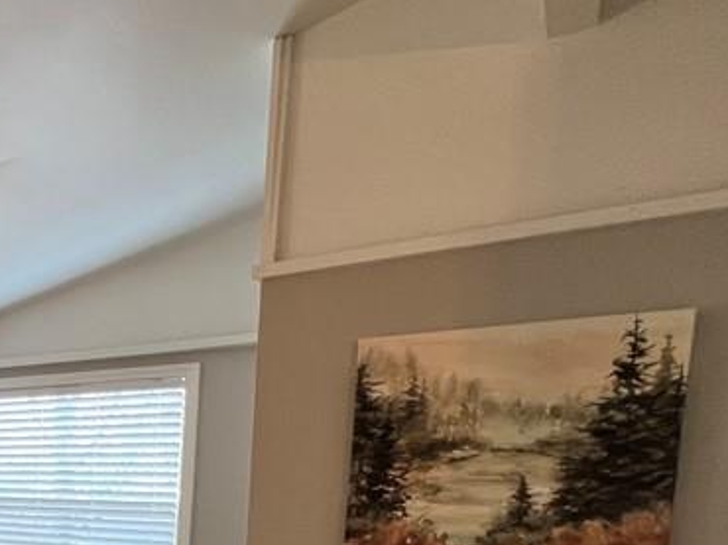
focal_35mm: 36
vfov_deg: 35.2
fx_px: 757
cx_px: -177
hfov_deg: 36.9
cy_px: 567
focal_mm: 1.57
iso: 200
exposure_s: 1/120
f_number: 1.8
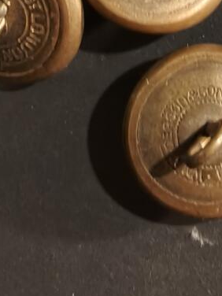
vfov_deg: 17.2
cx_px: 364
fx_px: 941
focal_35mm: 110
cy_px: -43
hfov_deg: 12.6
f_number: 2
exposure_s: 1/50
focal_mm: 2.32
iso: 320
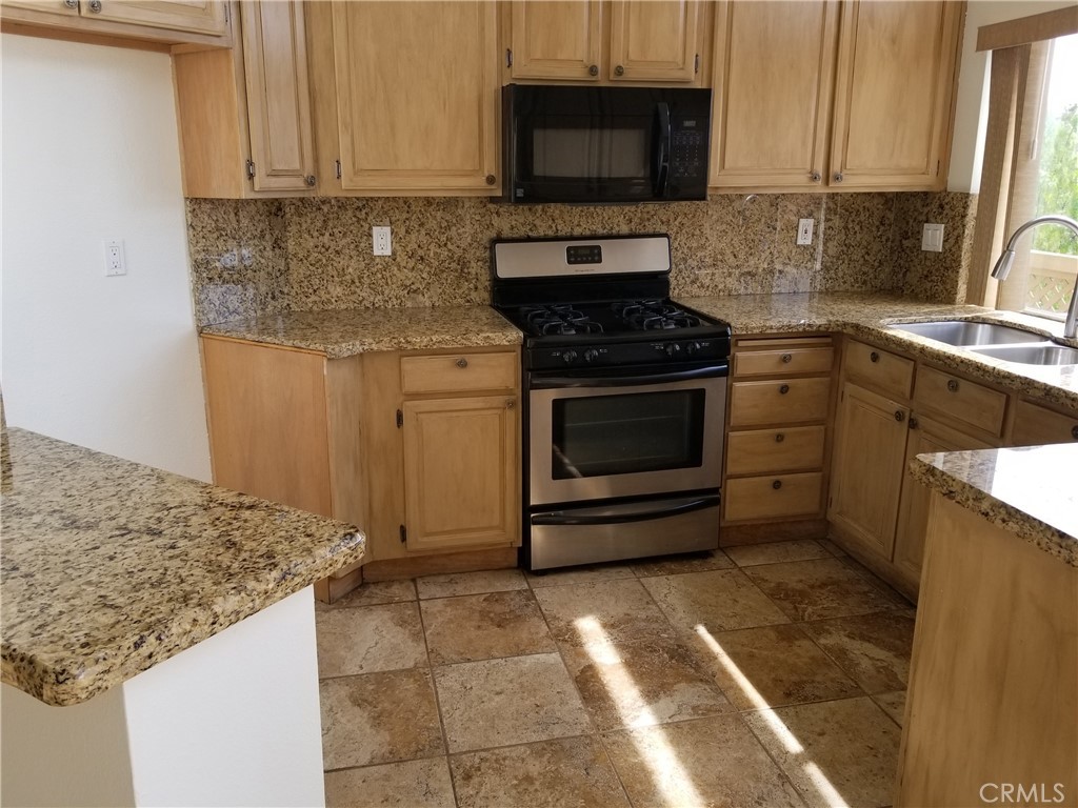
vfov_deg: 53.1
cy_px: 404
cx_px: 539
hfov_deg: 67.3
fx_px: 810
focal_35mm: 26
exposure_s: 1/313
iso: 50
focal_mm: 4.25
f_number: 1.7
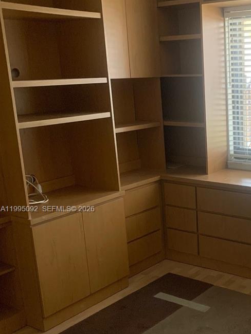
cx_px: 231
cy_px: 210
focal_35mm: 48
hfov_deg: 28.9
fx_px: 464
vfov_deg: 39.4
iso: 320
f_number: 1.8
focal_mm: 4.25
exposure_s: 1/60
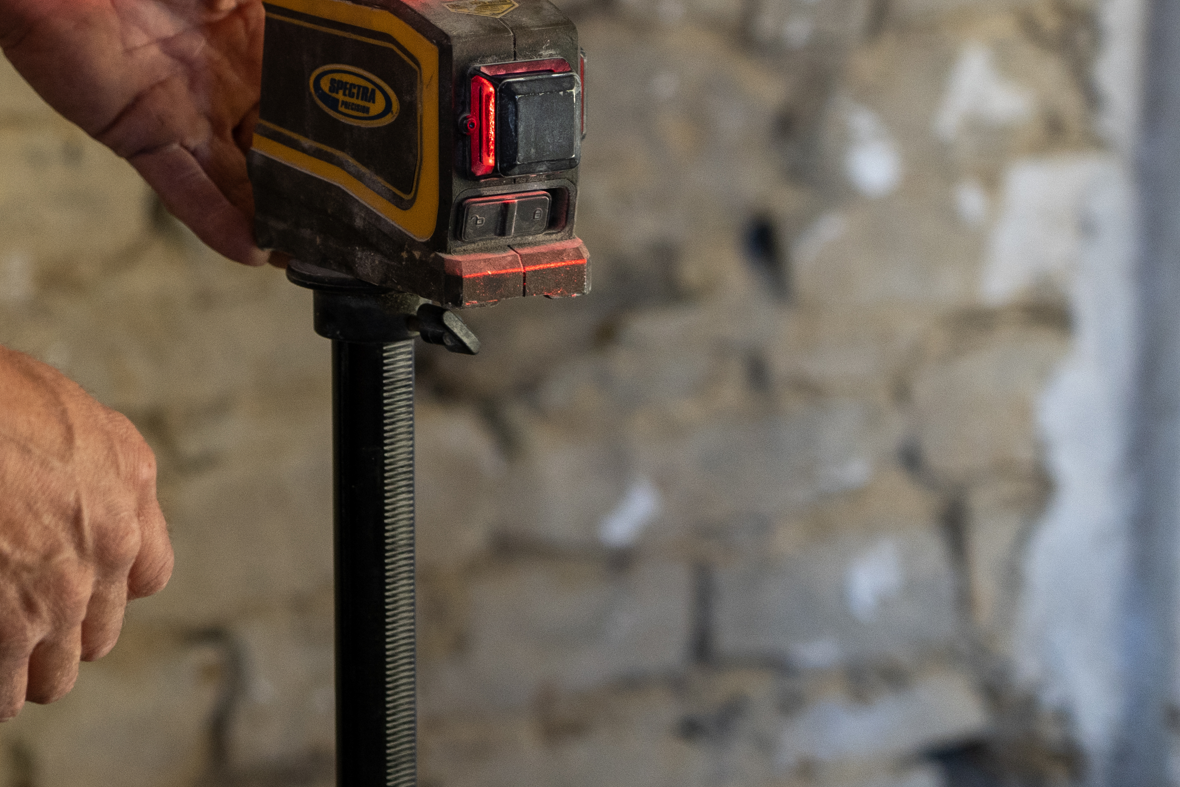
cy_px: 98
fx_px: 5178
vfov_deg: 8.7
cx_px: 146
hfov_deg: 12.9
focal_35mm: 158
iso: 800
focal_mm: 76
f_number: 4
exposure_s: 1/100
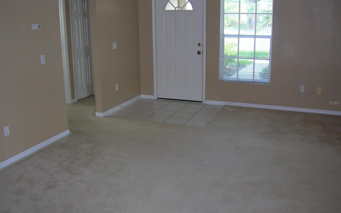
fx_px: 344
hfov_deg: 52.7
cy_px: 103
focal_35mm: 37
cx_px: 174
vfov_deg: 34.4
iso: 108
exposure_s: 1/60.1
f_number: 2.9
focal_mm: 5.7
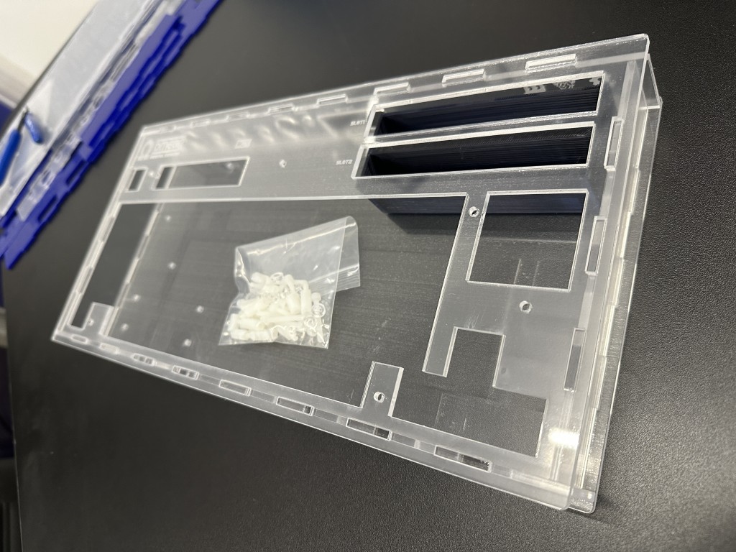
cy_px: 276
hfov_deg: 71.6
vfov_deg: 56.8
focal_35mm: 24
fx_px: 510
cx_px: 368
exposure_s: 1/60
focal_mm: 6.86
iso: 320
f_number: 1.78
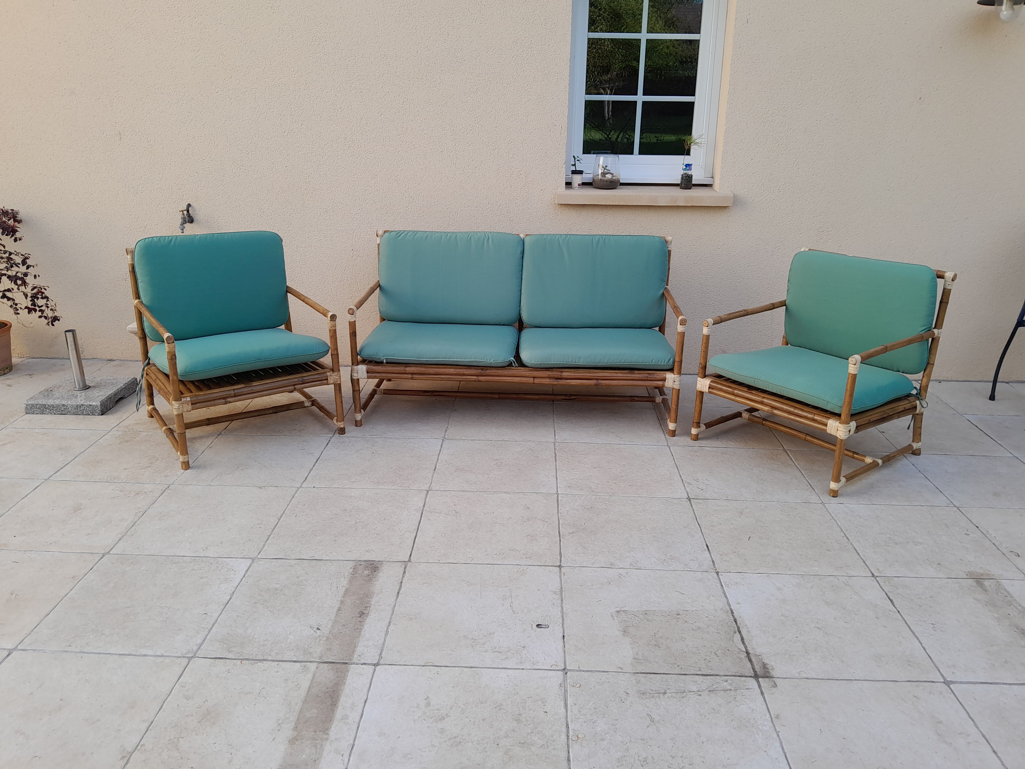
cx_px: 512
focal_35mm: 26
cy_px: 384
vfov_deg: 53.1
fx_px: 770
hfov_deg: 67.3
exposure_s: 1/128
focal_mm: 3.98
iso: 40
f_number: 1.8
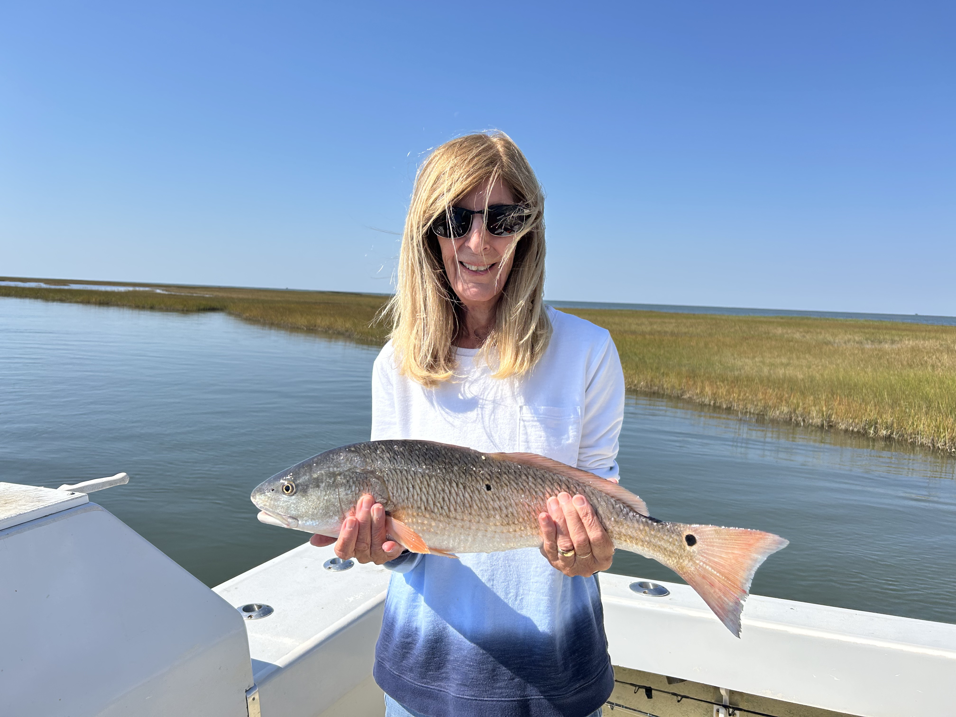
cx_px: 478
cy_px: 358
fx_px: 718
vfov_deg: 53.1
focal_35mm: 26
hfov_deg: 67.3
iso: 50
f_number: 1.5
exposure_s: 1/4630
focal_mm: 5.7
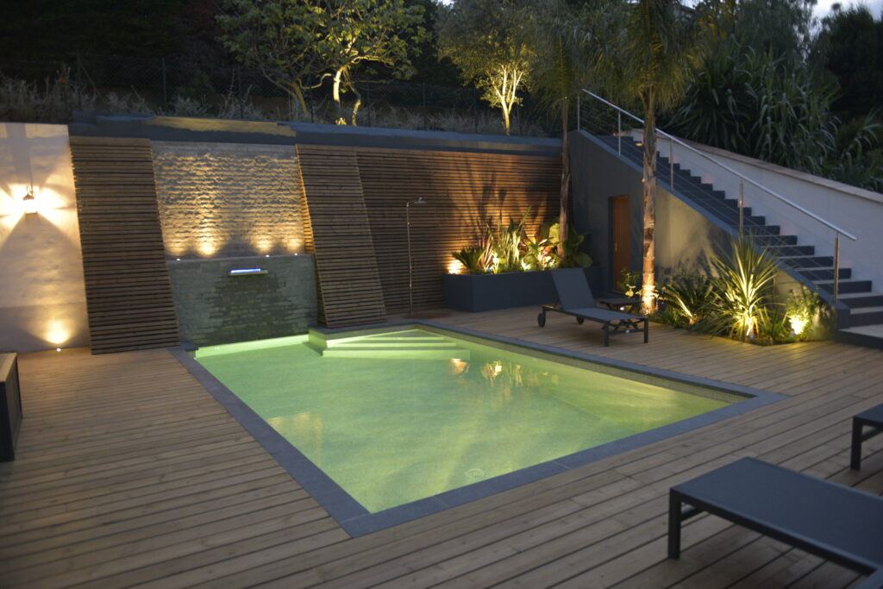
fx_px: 589
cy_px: 294
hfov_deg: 73.7
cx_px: 442
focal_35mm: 24
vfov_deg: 53.1
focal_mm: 24
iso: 1600
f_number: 2.8
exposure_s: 1/40
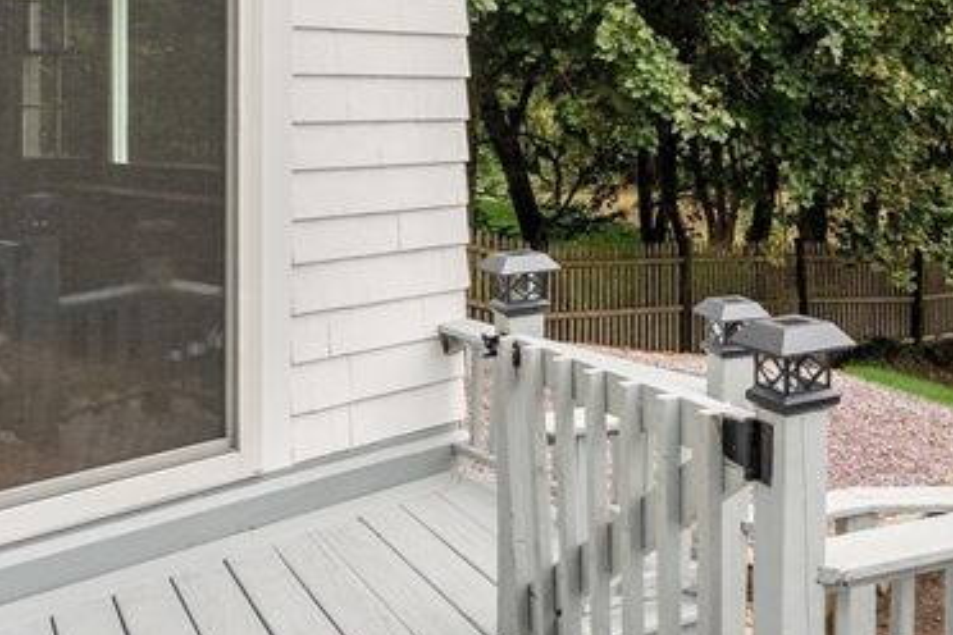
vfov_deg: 29.7
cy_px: 109
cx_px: 694
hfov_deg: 43.3
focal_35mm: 44
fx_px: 1165
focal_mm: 16
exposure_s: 1/400
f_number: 7.1
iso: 800
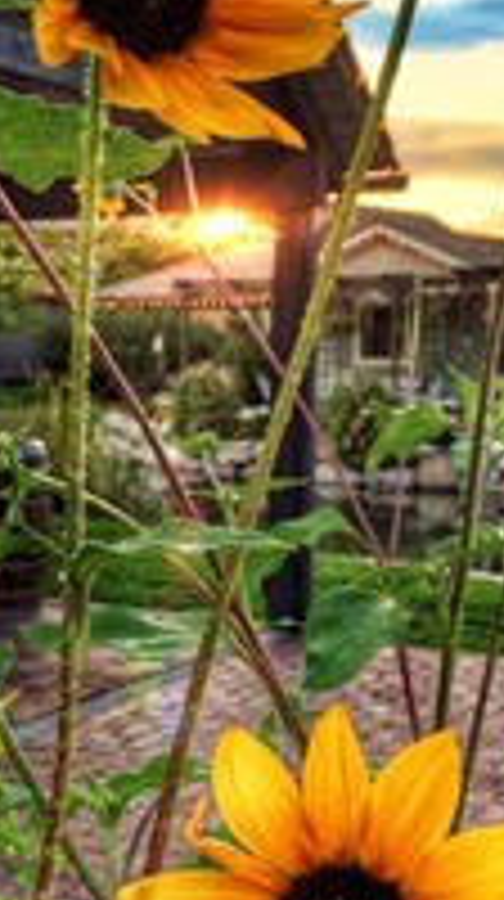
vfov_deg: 36.6
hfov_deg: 21.0
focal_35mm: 57
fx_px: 1359
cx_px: 194
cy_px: 441
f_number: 2.2
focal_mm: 4.15
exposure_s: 1/444
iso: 32
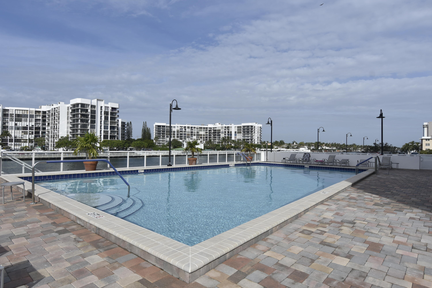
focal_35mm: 21
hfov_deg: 81.2
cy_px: 144
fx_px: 252
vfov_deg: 59.5
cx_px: 216
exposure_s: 1/500
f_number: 7.1
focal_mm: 14
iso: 100
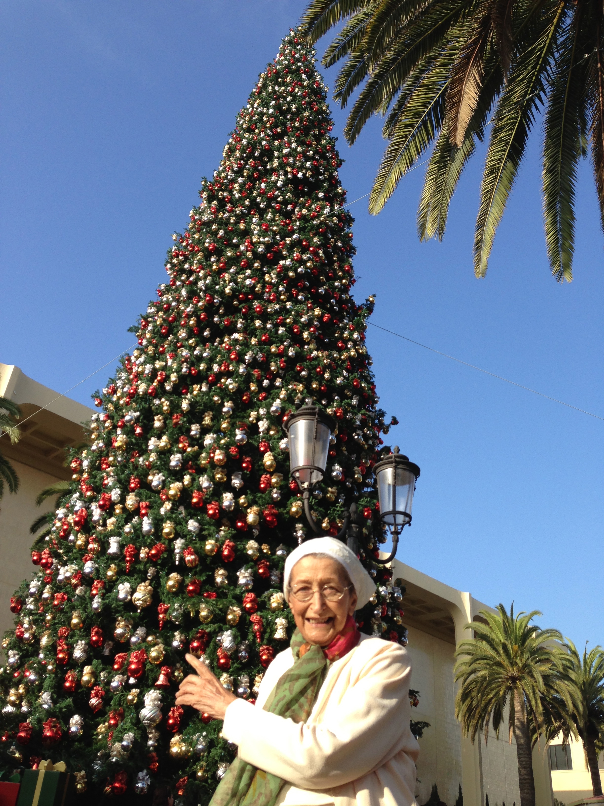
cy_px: 403
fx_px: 768
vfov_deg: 55.4
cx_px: 302
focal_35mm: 33
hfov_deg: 42.9
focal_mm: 4.13
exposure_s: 1/821
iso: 50
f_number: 2.4
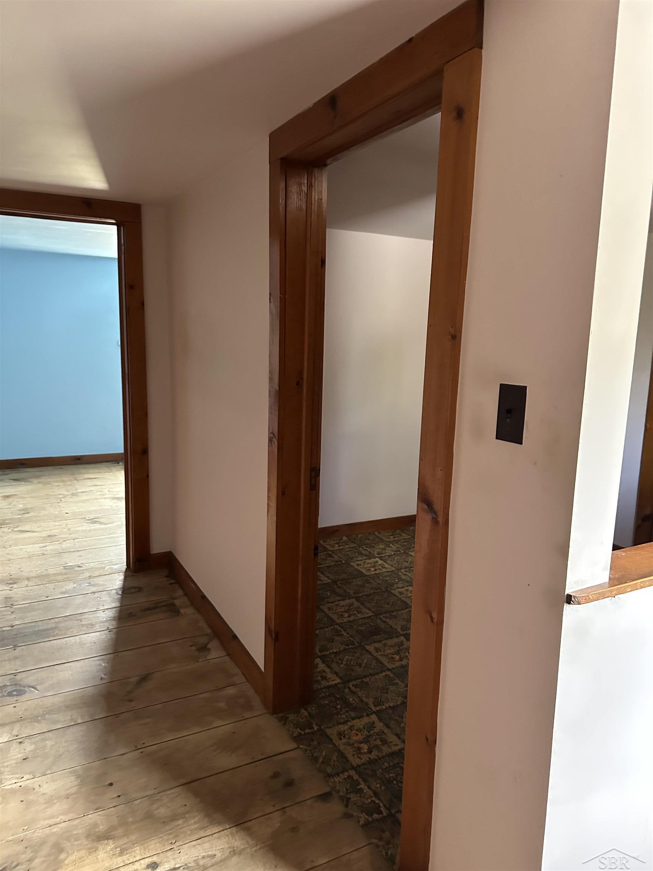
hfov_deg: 56.8
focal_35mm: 24
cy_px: 436
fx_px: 604
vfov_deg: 71.6
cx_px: 326
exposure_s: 1/47
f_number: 1.78
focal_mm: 6.86
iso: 1000
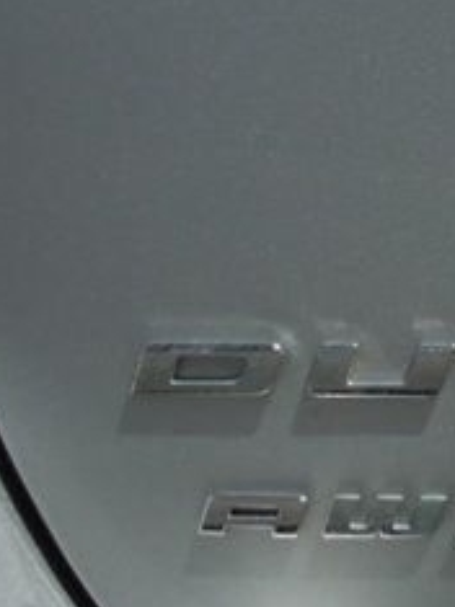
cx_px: 794
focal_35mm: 131
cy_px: 344
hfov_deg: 10.7
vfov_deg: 15.1
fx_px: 2298
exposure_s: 1/1000
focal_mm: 8.7
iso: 125
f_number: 4
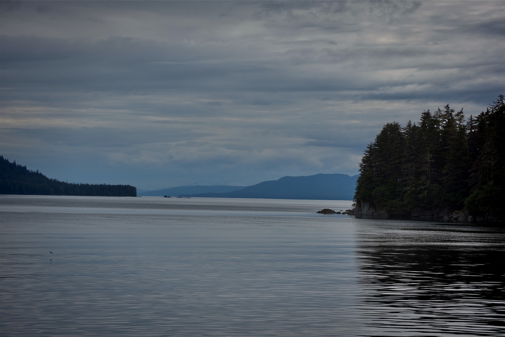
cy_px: 168
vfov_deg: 12.2
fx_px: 1571
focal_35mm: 112
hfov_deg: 18.3
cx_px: 252
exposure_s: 1/500
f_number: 11
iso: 100
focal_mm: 112
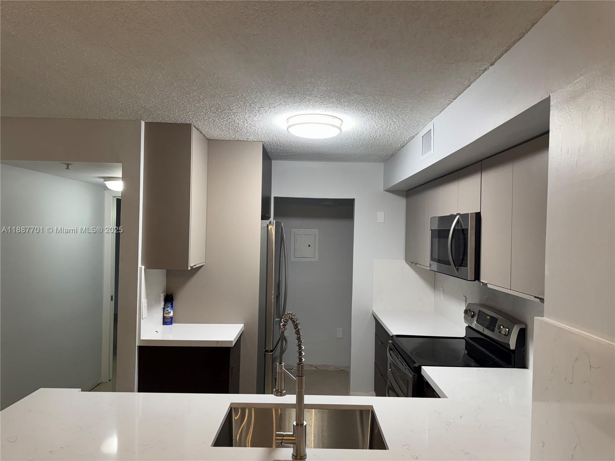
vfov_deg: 56.8
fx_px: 426
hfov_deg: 71.6
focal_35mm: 24
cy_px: 230
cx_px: 308
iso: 200
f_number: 1.78
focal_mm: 6.76
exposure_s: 1/120
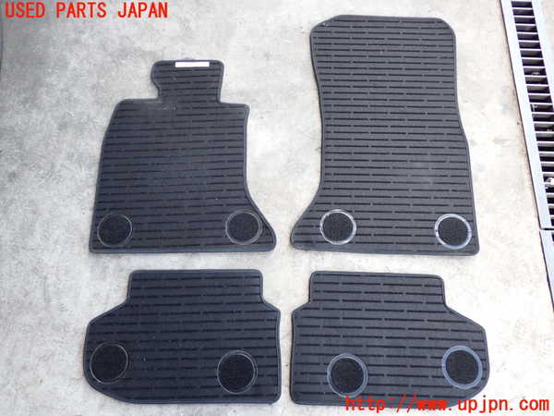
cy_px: 208
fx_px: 448
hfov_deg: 63.4
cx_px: 277
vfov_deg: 49.7
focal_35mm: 28
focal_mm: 5.05
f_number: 2.2
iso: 160
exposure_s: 1/125
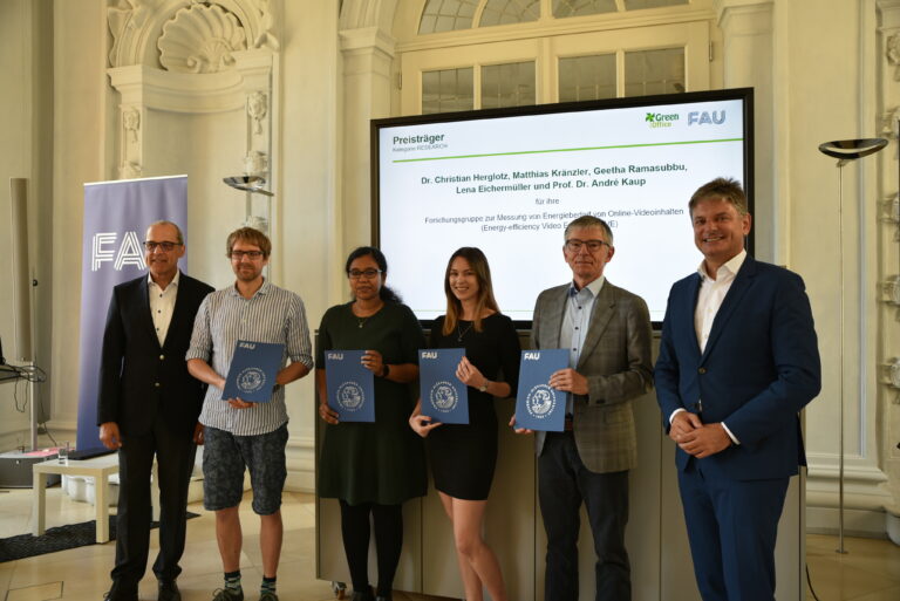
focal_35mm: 30
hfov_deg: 61.9
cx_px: 450
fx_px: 750
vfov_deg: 43.7
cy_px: 300
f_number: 4
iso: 400
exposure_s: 1/60
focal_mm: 30
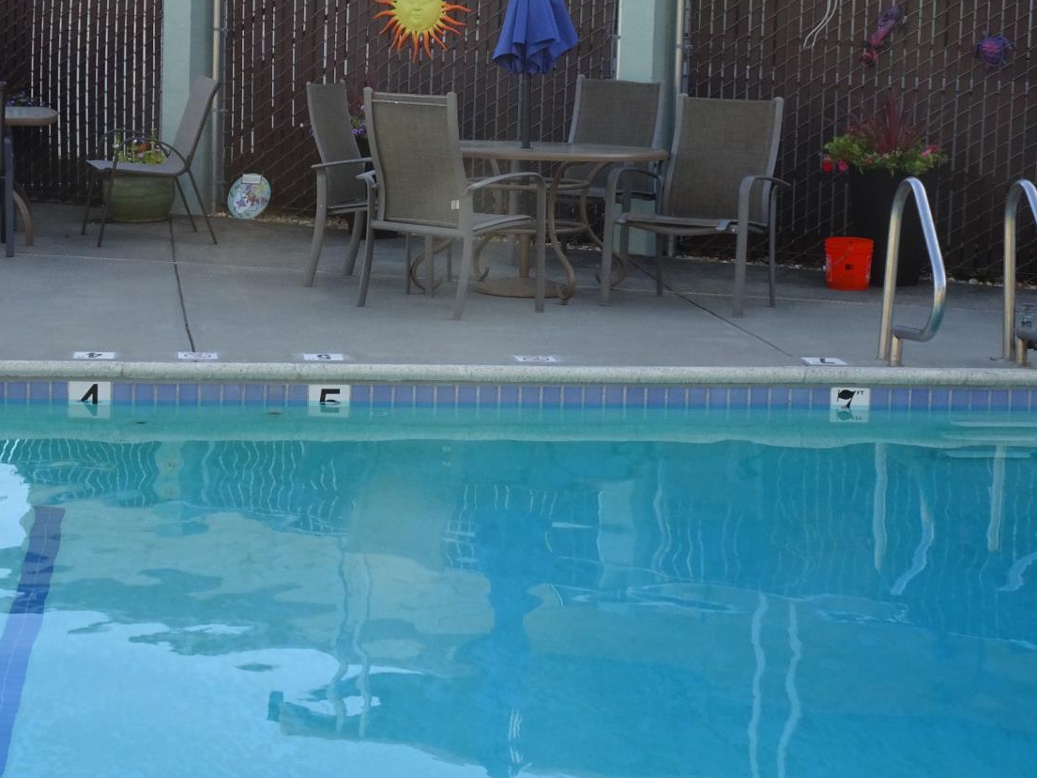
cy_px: 252
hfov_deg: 25.6
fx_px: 2277
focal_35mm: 76
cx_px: 460
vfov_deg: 19.3
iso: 100
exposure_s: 1/60
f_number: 4.5
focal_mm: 9.52
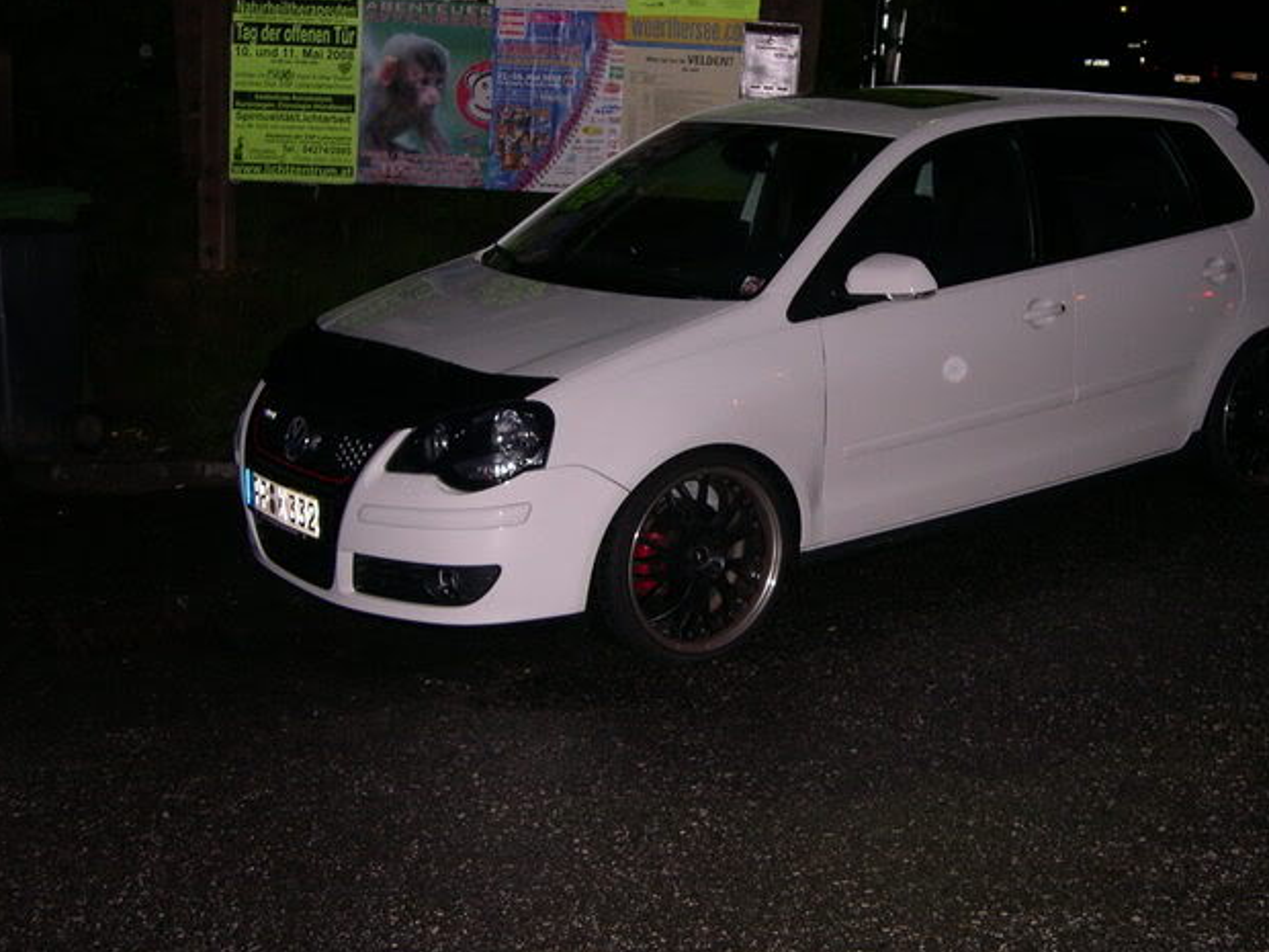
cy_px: 440
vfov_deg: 29.7
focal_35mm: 49
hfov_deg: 38.7
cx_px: 778
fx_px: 1796
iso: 259
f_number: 2.8
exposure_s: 1/60
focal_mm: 8
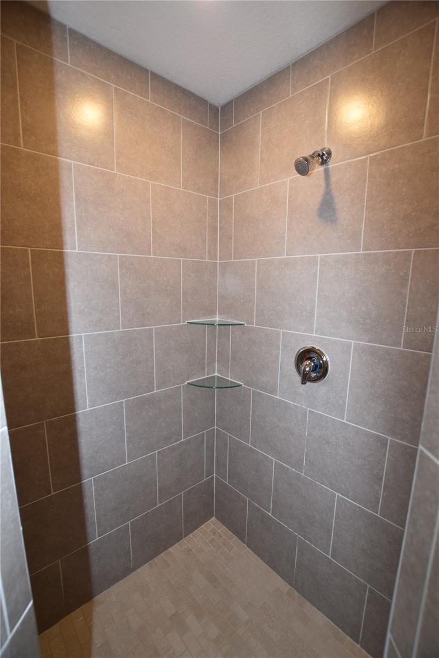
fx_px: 274
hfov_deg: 77.4
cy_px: 329
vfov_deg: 100.4
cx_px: 220
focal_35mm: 15
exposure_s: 1/80
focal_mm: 10
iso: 560
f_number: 4.5
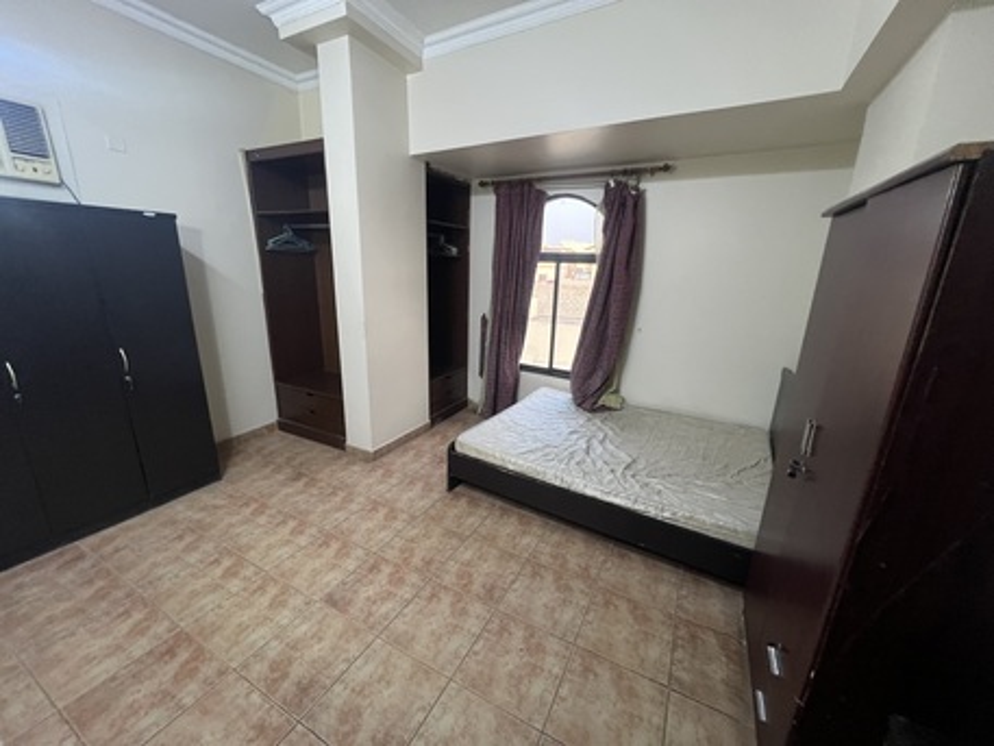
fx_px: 373
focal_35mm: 13
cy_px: 373
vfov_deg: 89.9
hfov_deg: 106.2
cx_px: 497
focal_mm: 1.57
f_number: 1.8
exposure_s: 1/50
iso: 250
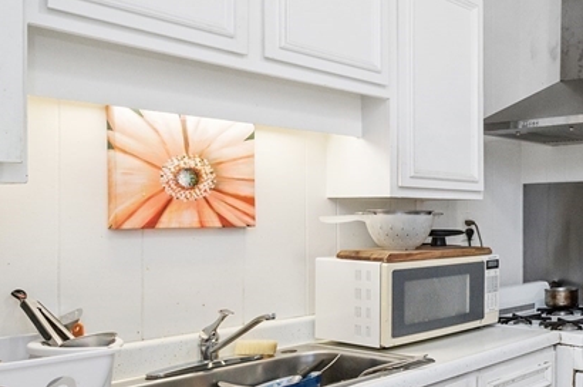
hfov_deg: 38.6
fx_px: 566
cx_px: 714
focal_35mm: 35
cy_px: 218
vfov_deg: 37.7
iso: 800
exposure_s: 1/100
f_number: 5.6
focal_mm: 14
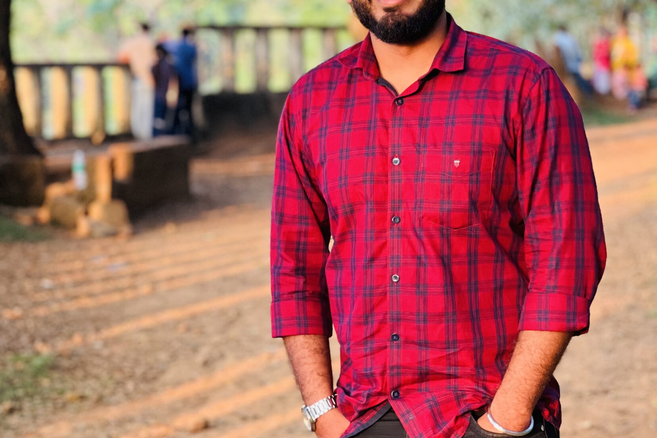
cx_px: 375
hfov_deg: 16.5
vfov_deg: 11.0
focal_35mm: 124
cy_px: 145
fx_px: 2263
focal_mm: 9
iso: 250
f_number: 2.8
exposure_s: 1/88
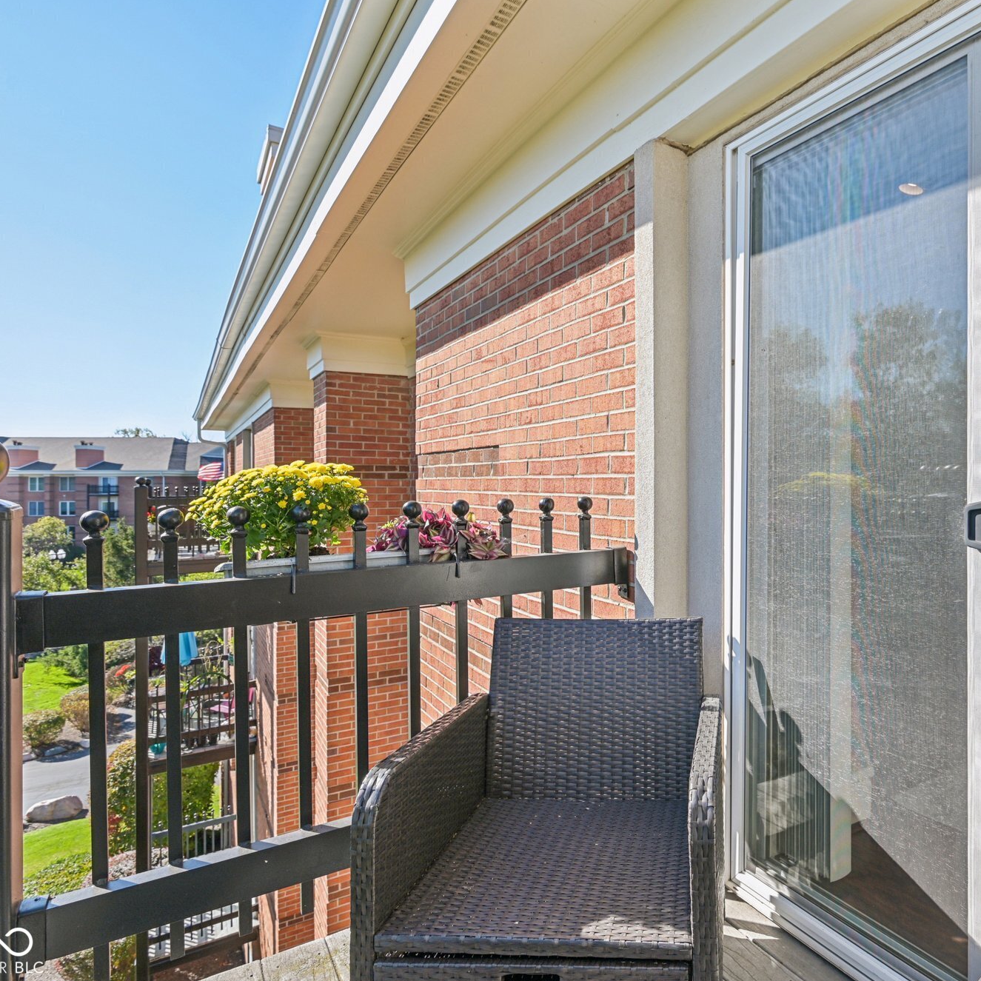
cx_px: 693
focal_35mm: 21
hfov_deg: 69.0
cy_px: 489
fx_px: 673
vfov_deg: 72.1
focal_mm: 16
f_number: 8
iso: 100
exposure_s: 1/125
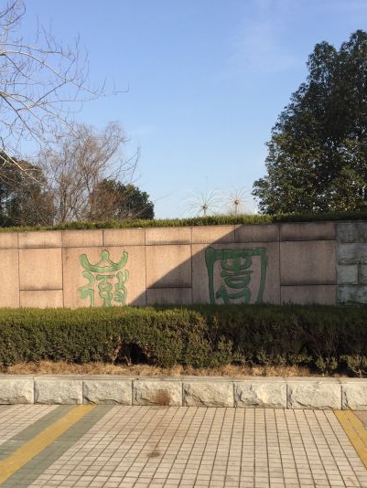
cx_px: 184
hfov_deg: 37.7
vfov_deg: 48.7
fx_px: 537
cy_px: 290
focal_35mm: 38
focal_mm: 4.15
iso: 32
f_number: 2.2
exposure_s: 1/1236
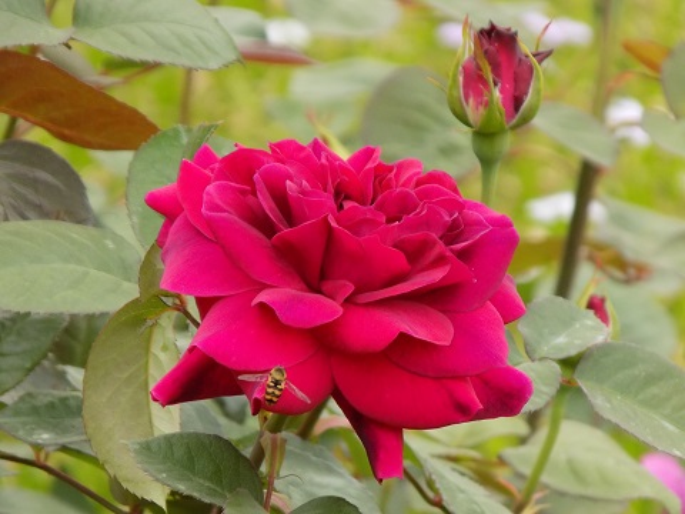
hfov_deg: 3.4
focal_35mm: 585
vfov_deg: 2.5
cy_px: 257
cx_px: 342
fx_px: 11576
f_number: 5.9
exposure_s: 1/125
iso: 200
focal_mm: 104
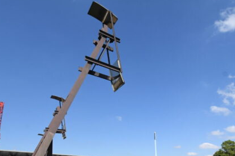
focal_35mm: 25
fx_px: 163
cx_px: 134
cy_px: 122
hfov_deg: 71.2
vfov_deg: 48.7
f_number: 8
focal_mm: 10
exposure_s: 1/1600
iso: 640
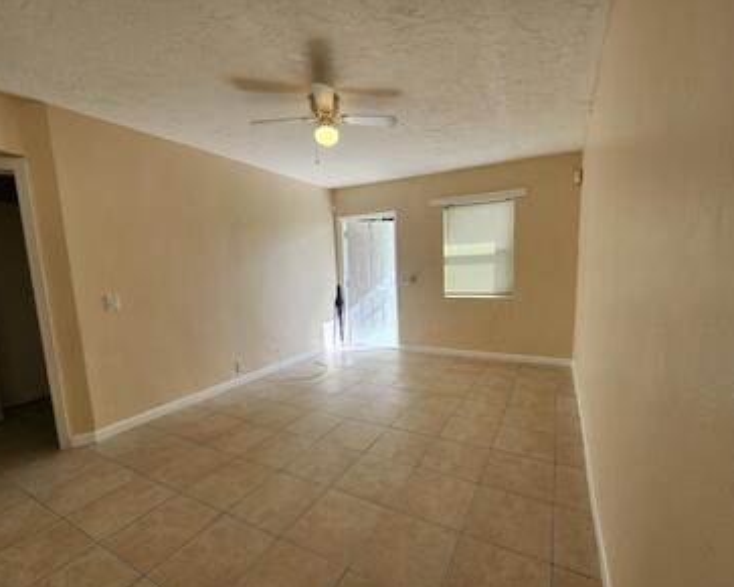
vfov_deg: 87.9
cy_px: 300
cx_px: 392
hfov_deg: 100.6
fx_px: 304
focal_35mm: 14
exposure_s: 1/221
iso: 50
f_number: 2.2
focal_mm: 2.2
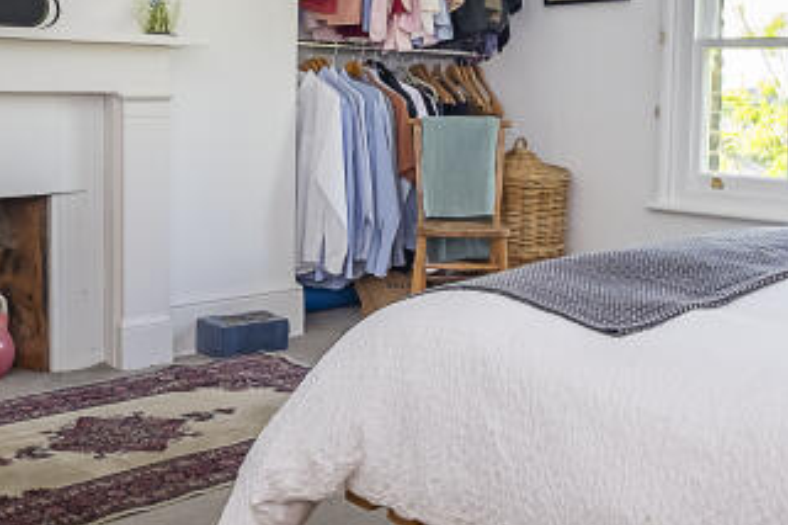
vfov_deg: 27.6
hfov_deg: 40.8
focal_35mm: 48
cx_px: 505
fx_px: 1050
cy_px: 124
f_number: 5
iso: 400
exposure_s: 1/80
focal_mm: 10
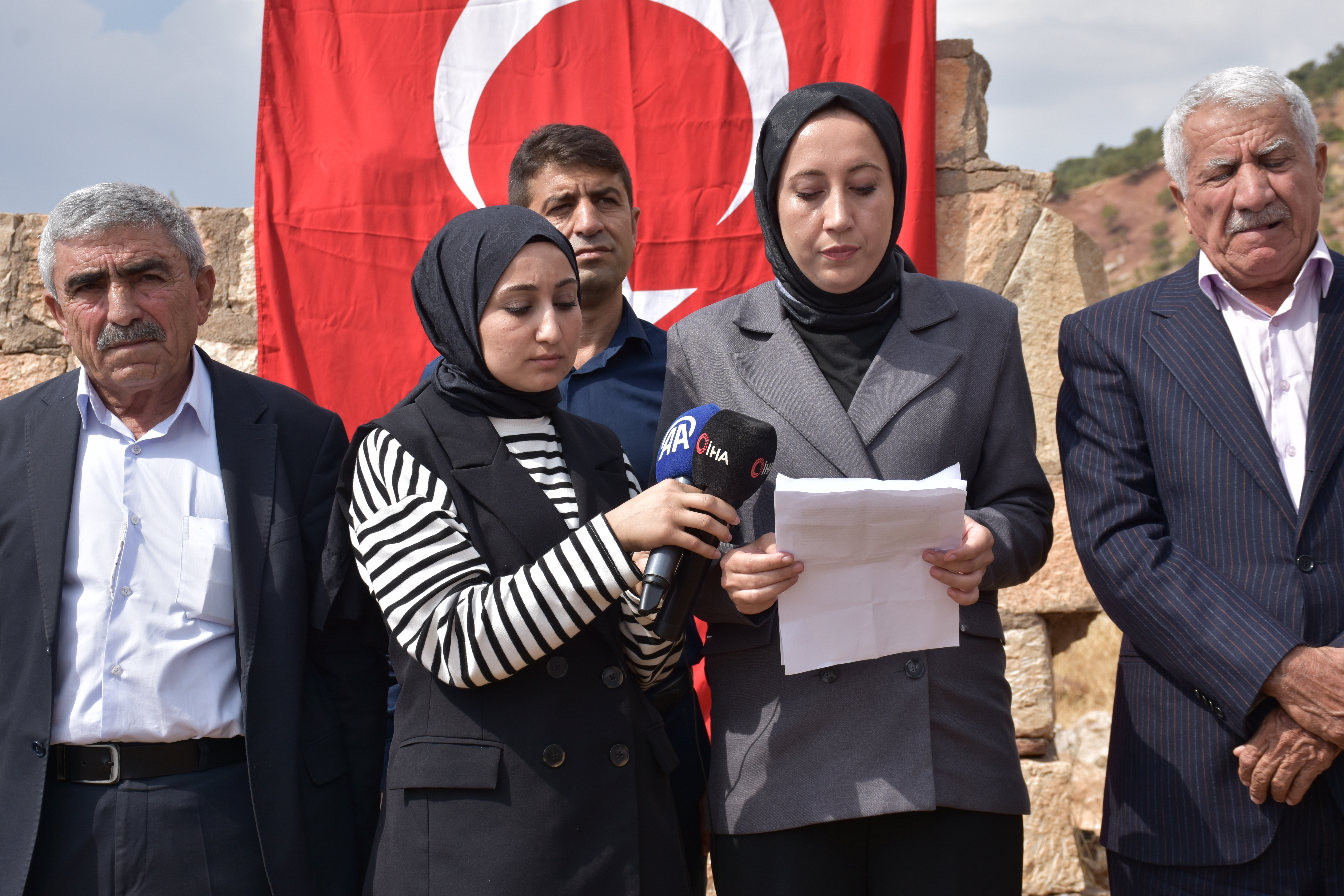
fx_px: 2520
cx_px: 672
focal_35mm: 68
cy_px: 448
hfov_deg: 29.9
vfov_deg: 20.2
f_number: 8
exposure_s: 1/500
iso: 140
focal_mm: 45
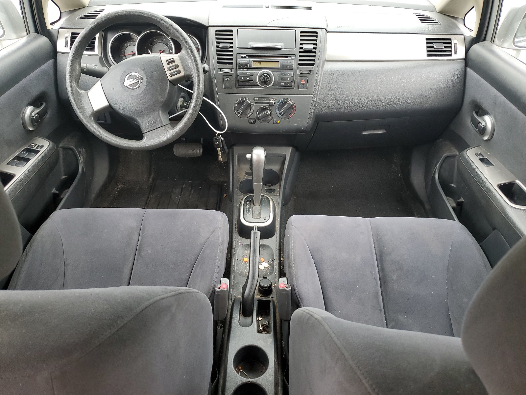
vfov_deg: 53.1
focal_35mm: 26
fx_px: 395
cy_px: 198
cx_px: 263
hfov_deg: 67.3
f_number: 1.5
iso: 69
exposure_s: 1/120
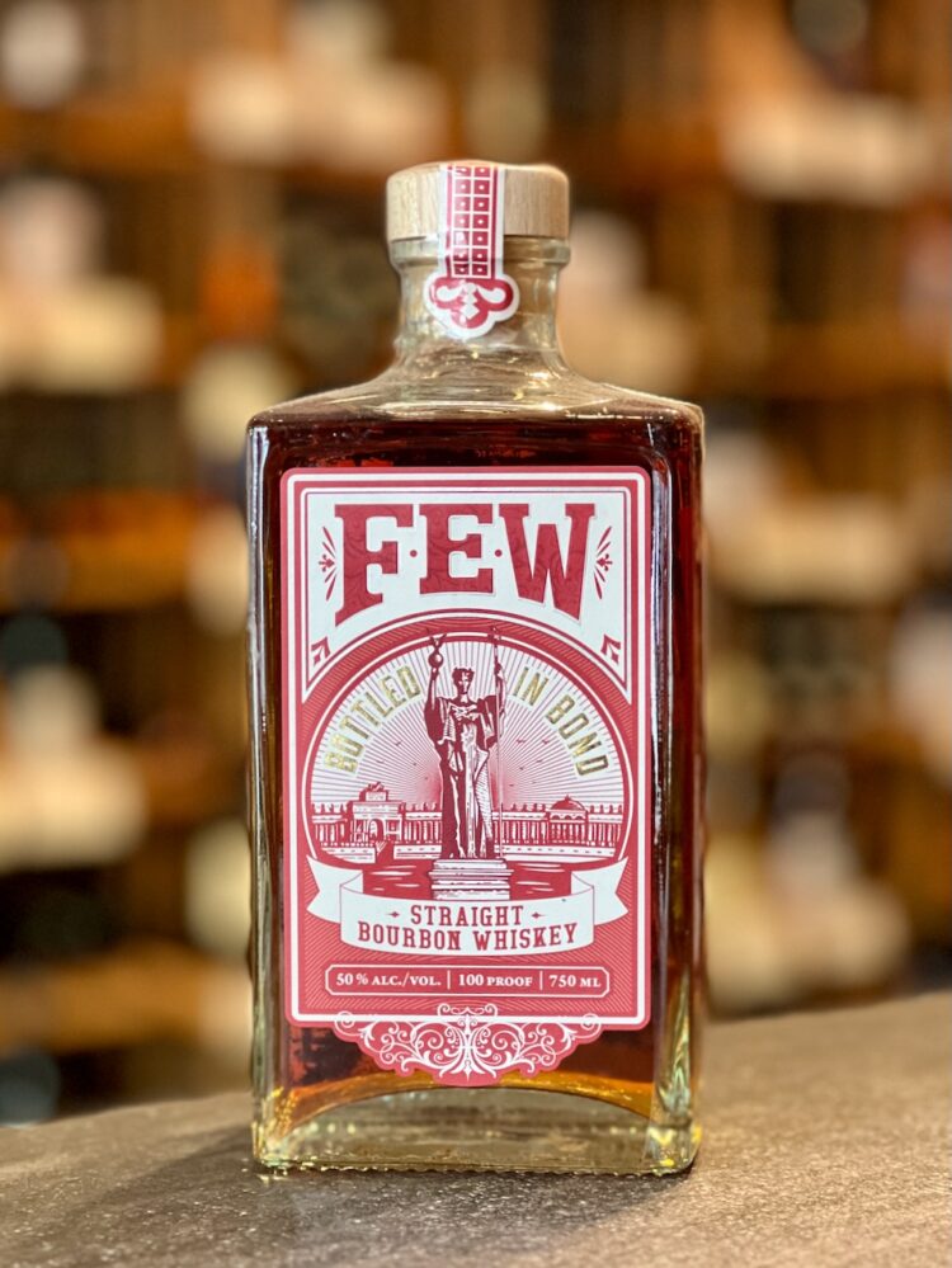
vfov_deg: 25.3
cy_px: 634
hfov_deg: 19.2
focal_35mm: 77
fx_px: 2822
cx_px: 476
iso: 320
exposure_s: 1/40
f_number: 2.8
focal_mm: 9
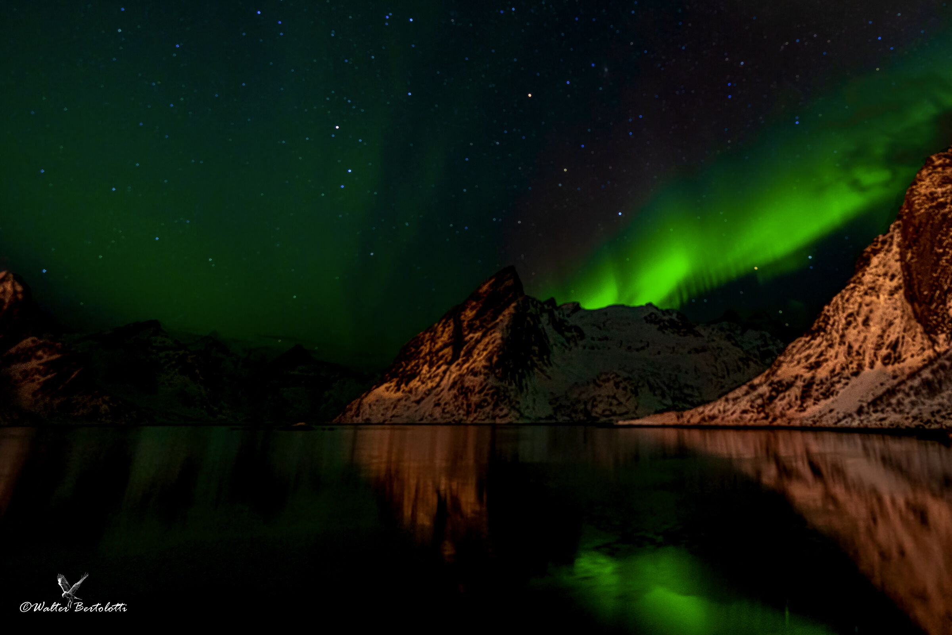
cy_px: 318
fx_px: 370
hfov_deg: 104.3
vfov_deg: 81.2
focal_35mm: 14
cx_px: 476
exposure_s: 6
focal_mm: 14
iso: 2000
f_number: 1.8
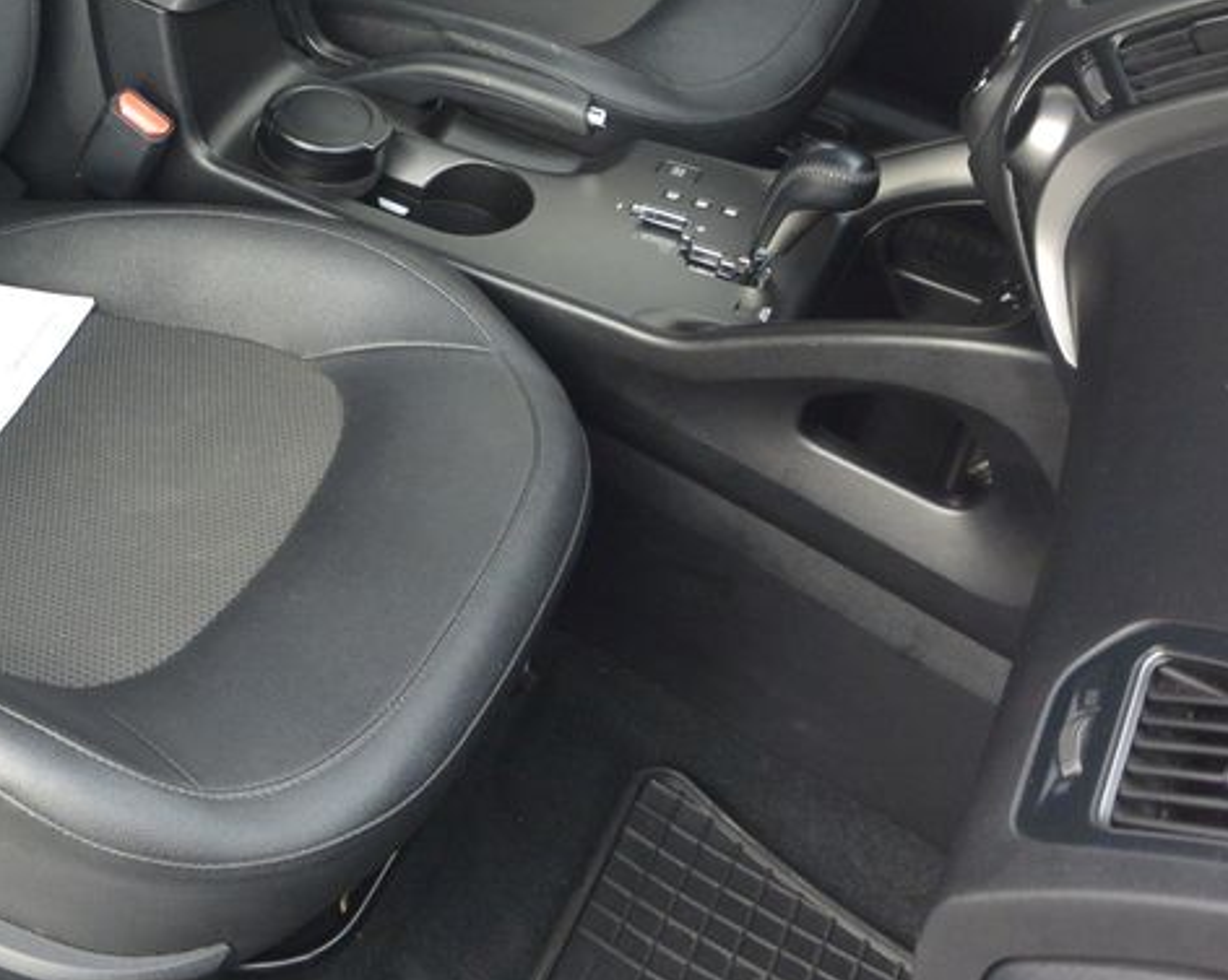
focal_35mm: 55
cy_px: 129
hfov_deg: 31.8
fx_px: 1998
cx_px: 31
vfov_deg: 26.8
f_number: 3.5
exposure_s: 1/125
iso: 250
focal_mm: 10
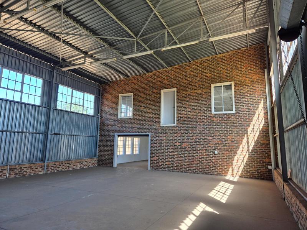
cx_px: 154
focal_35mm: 23
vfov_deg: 58.9
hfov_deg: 73.9
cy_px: 115
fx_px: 204
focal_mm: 5.4
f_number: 1.8
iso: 64
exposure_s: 1/180
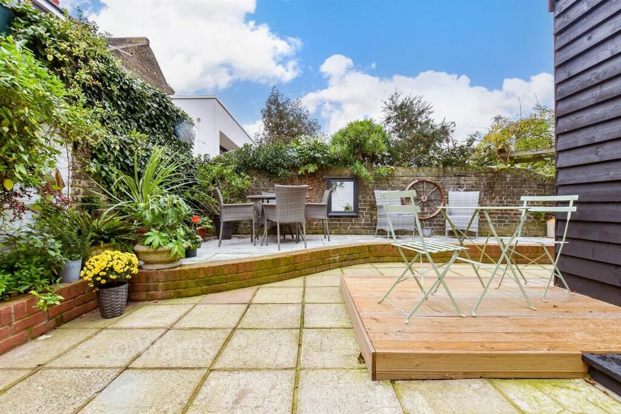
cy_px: 207
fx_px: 259
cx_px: 310
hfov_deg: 100.4
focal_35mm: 15
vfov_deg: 77.3
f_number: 7.1
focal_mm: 10
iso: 400
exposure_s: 1/50
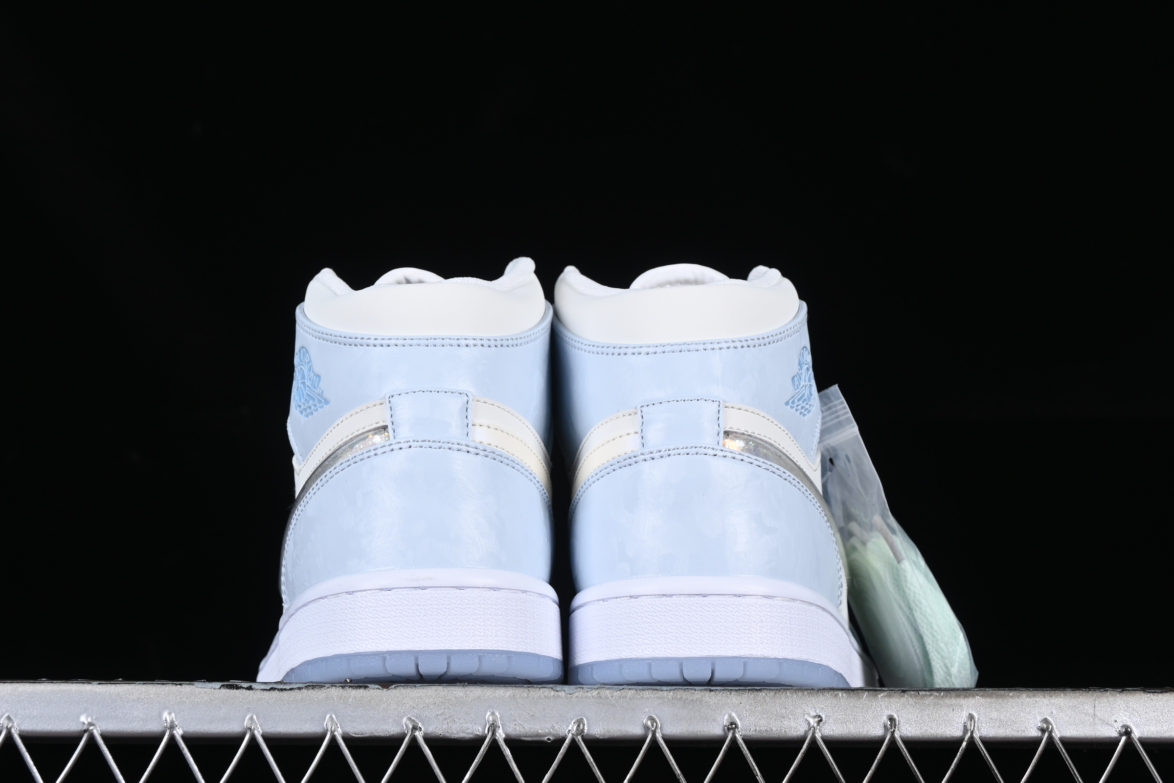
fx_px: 2837
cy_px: 412
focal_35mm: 87
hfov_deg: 23.4
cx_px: 582
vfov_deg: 15.7
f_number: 8
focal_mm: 50
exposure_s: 1/60
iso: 160
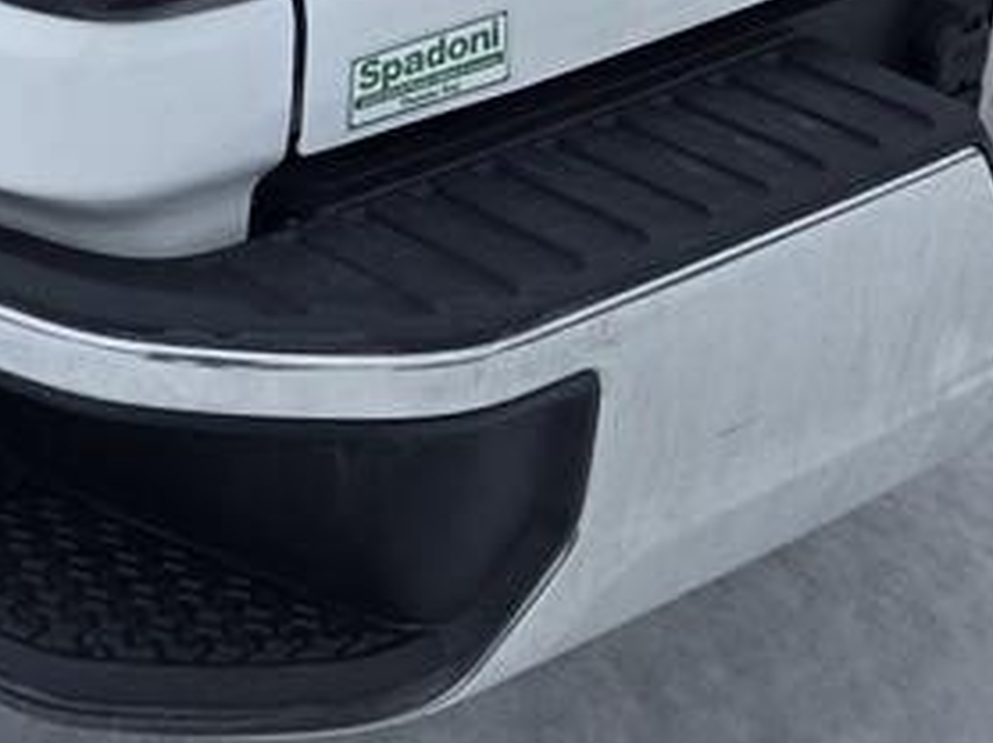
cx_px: -321
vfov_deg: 13.0
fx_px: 3038
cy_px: -457
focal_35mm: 106
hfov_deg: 17.4
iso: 25
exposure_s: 1/2430
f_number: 1.8
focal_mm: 5.4
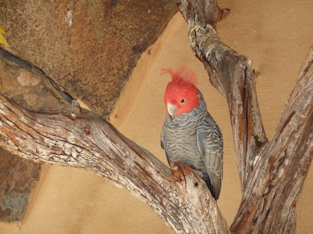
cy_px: 117
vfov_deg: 5.0
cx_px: 156
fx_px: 2713
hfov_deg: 6.6
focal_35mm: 300
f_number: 4.9
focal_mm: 49.2
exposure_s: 1/125
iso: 400
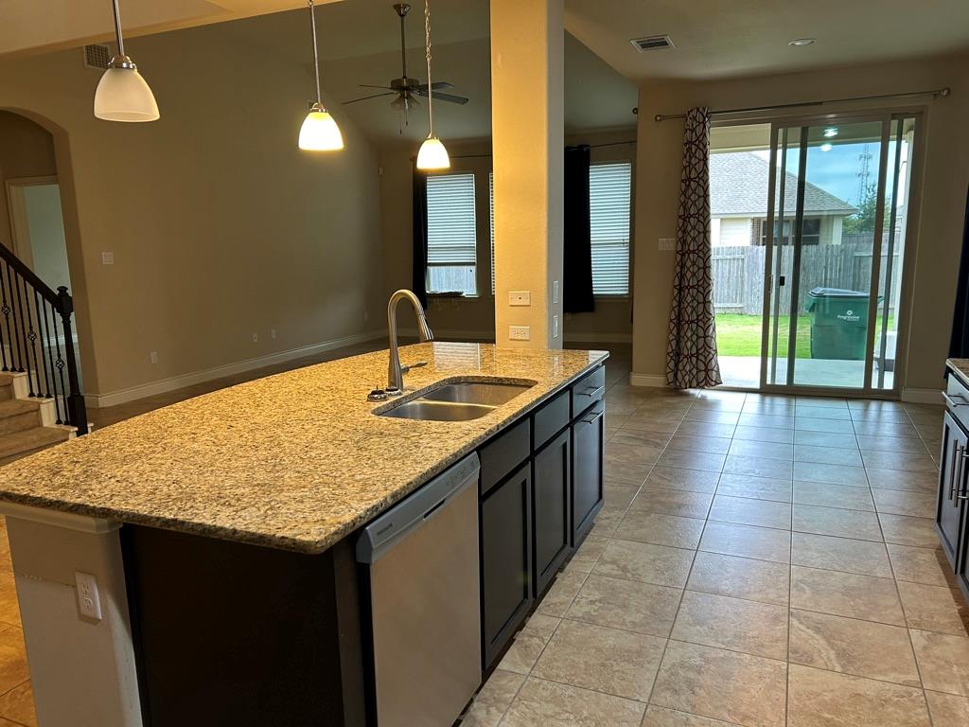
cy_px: 364
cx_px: 484
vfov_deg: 53.1
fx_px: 728
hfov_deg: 67.3
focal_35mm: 26
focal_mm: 5.7
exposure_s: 1/60
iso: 160
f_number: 1.5
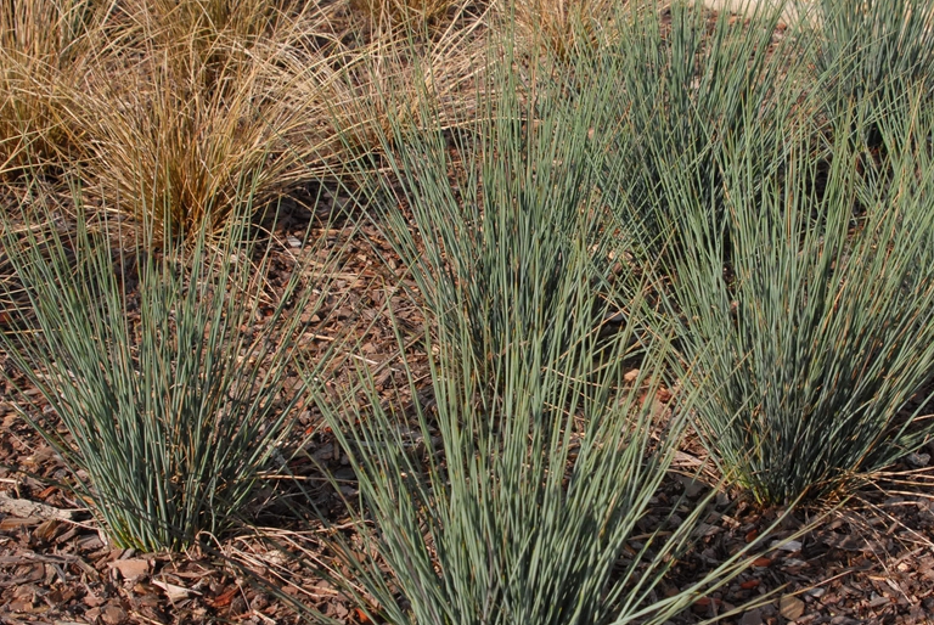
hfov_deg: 35.5
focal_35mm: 56
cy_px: 358
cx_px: 557
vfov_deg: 24.2
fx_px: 1455
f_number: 9
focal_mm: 28
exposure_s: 1/320
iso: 400
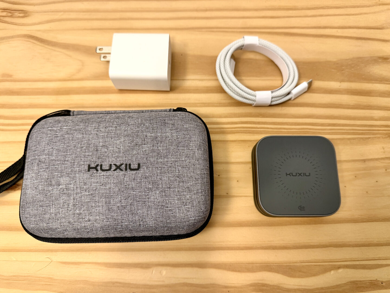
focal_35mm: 24
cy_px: 146
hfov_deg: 71.6
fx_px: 270
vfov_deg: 56.8
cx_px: 195
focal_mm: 6.76
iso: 250
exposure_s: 1/60
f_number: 1.78
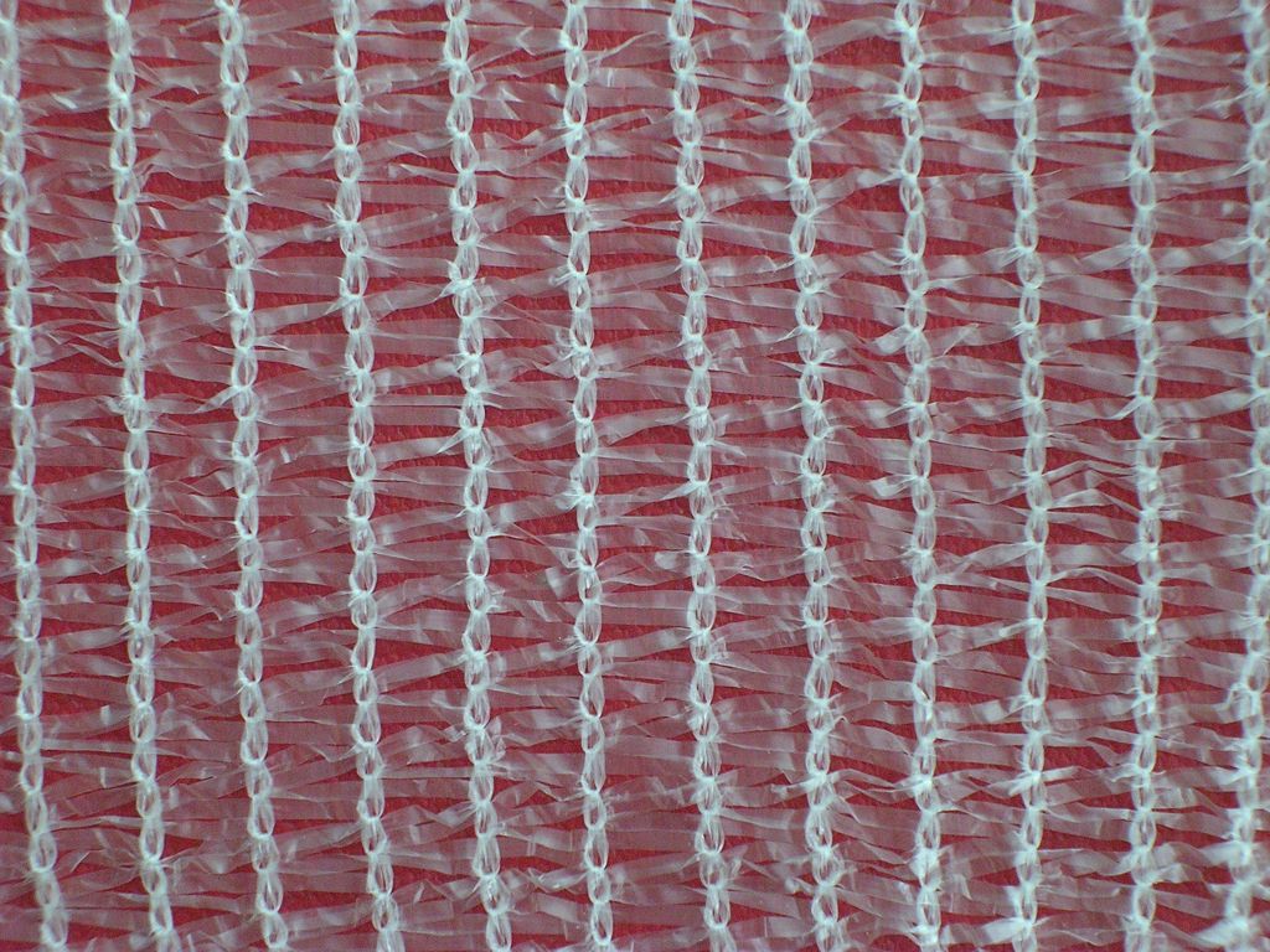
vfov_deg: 12.9
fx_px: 4219
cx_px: 635
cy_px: 476
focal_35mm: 115
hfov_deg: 17.1
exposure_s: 1/3.8
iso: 380
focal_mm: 17.4
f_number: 4.9
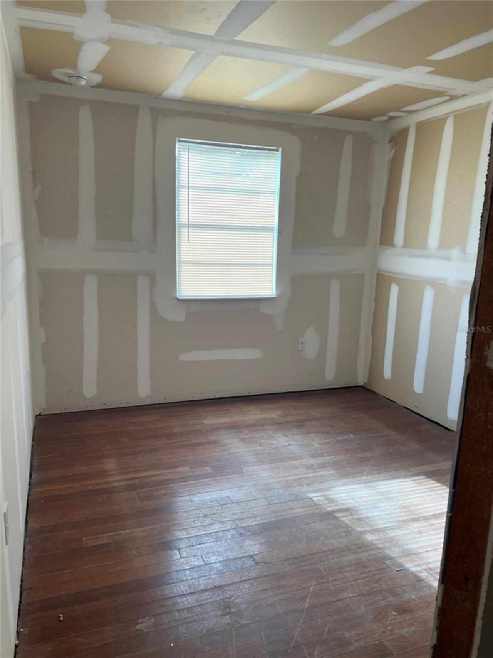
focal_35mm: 26
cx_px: 246
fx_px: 494
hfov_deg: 53.1
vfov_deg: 67.3
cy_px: 329
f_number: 1.5
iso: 64
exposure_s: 1/164
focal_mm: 5.7
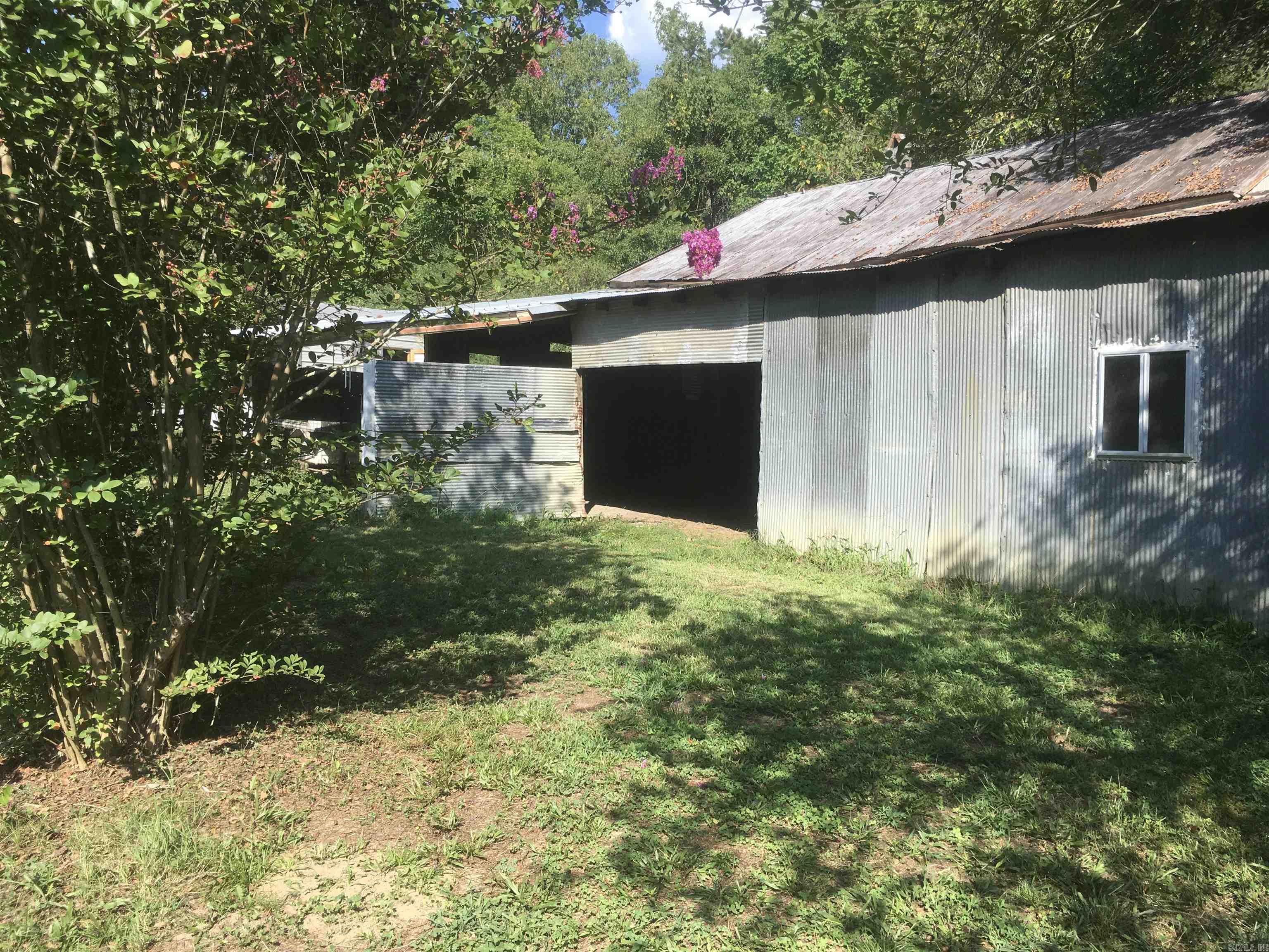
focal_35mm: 29
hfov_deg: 61.7
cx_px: 634
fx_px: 1063
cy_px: 476
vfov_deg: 48.2
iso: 25
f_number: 2.2
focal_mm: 4.15
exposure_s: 1/635
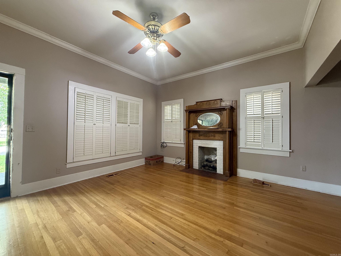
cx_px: 170
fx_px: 138
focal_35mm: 14
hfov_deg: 102.1
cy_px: 128
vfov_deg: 85.7
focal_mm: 2.22
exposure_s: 1/60
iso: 500
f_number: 2.2
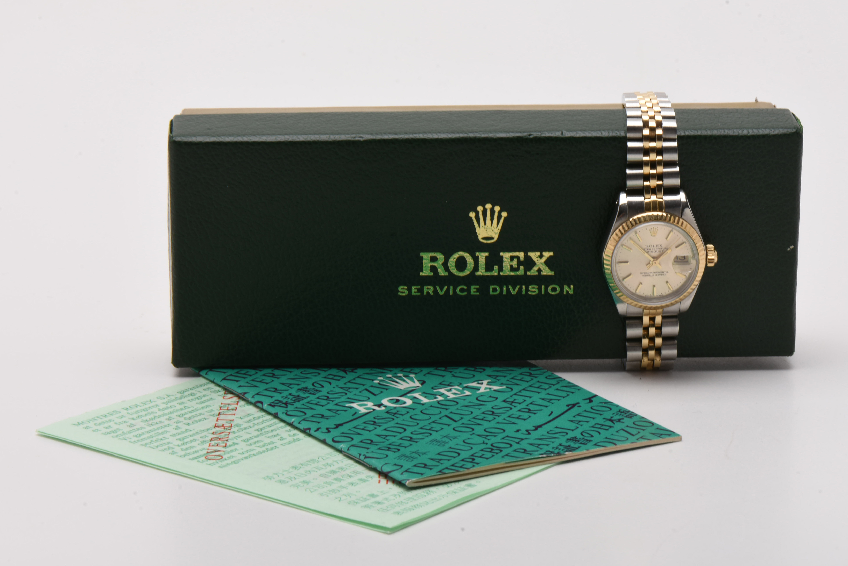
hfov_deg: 16.1
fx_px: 3003
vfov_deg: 10.8
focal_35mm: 128
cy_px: 283
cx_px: 424
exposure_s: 1/100
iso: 100
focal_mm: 85
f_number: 22
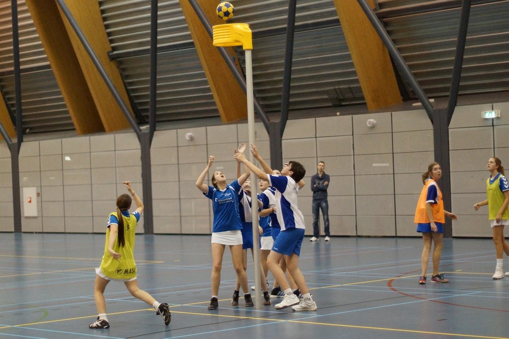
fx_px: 1060
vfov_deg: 18.2
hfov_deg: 27.0
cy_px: 170
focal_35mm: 75
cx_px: 254
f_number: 1.4
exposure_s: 1/1250
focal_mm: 50
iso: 1600
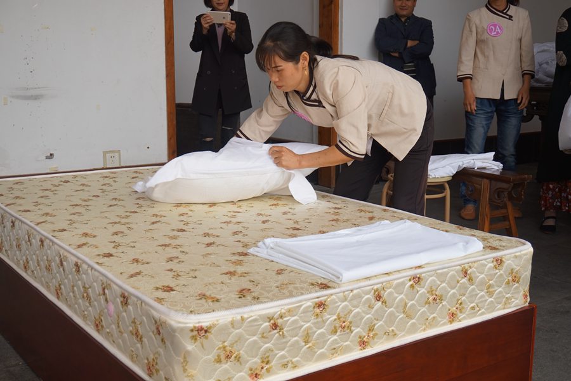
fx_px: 714
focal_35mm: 45
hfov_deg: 43.6
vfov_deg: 29.9
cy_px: 190
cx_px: 286
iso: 100
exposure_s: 1/200
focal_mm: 30
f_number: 5
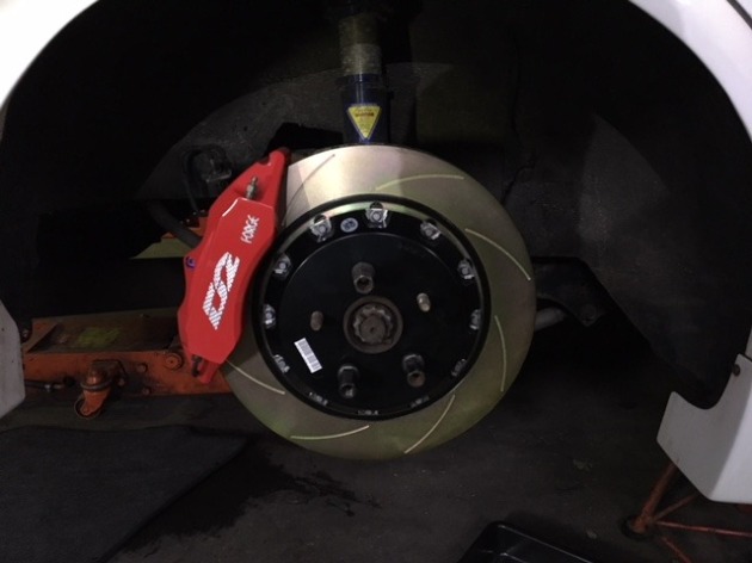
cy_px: 282
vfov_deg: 48.2
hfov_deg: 61.7
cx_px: 376
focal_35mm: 29
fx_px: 630
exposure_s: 1/17
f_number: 2.2
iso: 200
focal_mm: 4.15
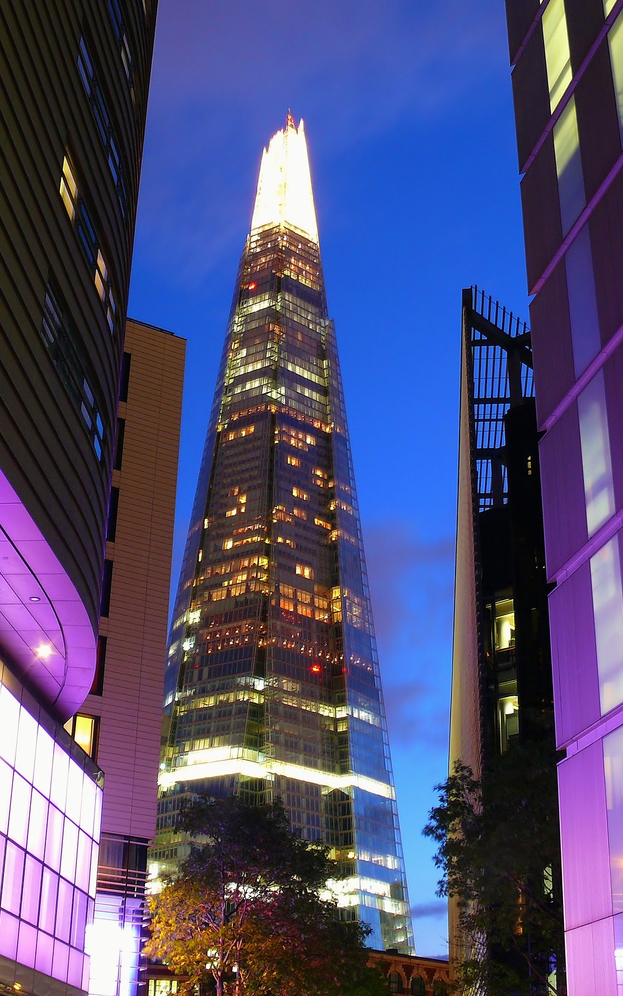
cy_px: 497
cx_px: 299
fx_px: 1358
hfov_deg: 25.8
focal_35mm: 50
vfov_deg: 40.3
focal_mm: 7.4
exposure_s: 10
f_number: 5
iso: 100
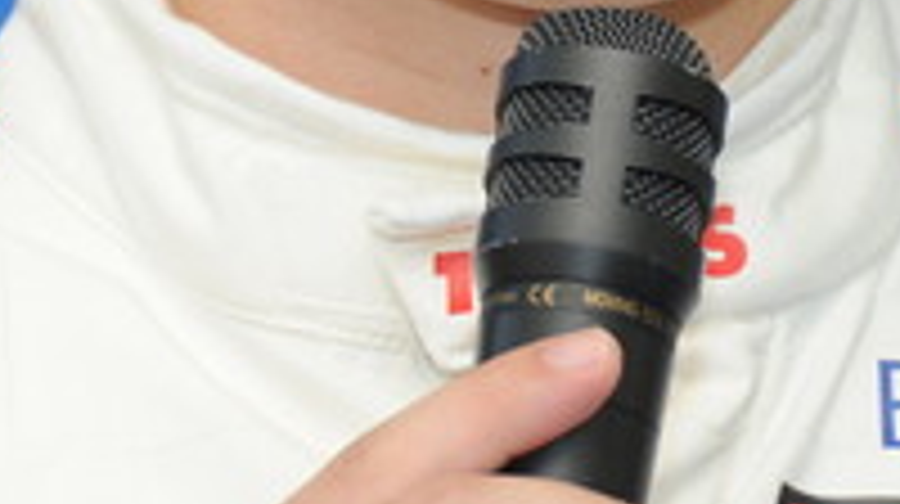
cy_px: -180
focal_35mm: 472
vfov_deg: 2.6
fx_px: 11252
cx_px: 410
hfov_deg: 4.6
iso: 800
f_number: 5.6
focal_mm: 125
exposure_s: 1/250
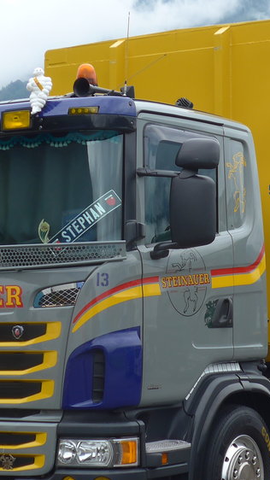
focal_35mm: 107
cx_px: 198
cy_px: 241
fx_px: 1362
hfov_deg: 11.3
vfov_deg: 20.0
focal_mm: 9.5
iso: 80
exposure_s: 1/500
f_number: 3
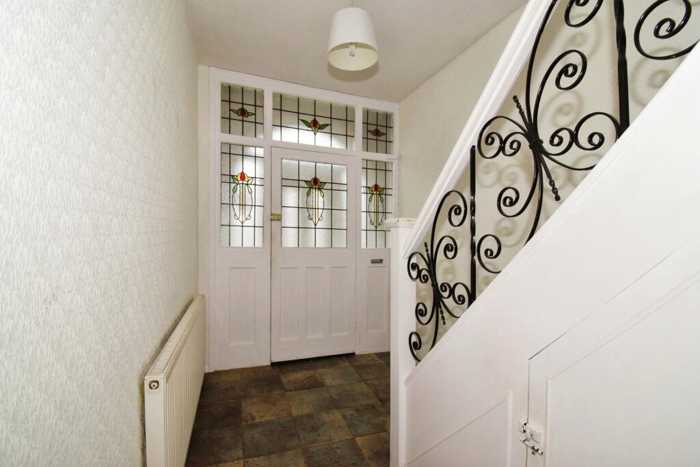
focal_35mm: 15
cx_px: 350
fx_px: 292
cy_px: 234
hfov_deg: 100.4
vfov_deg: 77.3
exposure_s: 1/60
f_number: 11
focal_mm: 10
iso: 1000
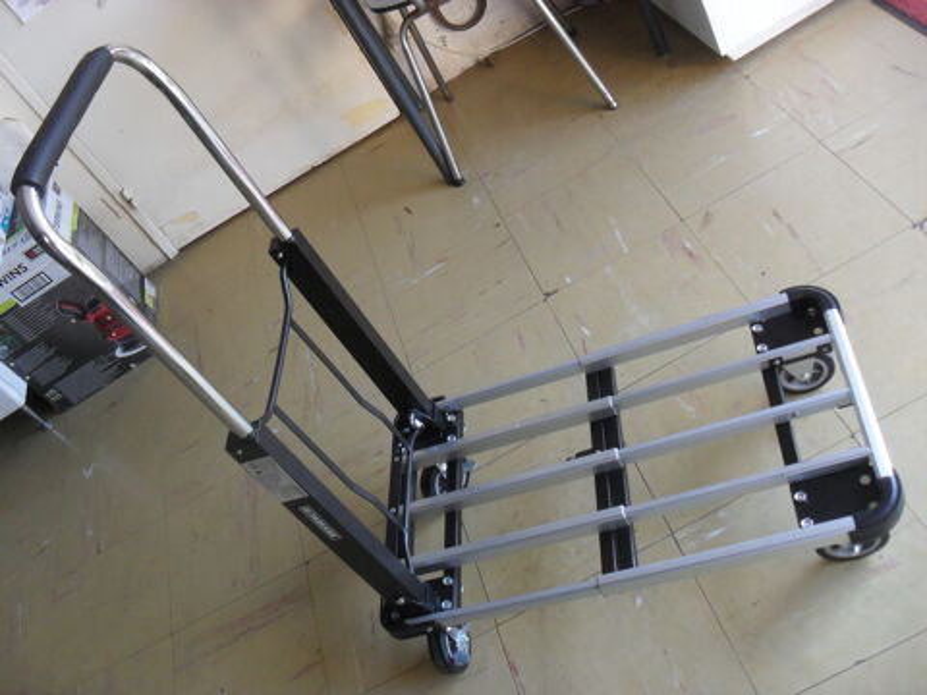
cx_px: 464
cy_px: 348
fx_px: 937
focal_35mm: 35
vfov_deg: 40.7
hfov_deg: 52.6
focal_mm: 6.2
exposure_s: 1/60
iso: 200
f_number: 2.8
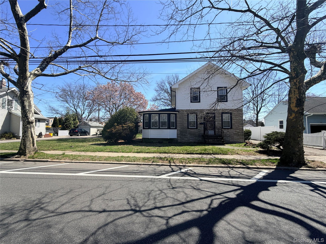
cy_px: 122
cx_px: 163
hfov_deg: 102.1
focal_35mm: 14
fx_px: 132
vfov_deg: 85.7
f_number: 2.2
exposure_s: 1/770
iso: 25
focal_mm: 2.22
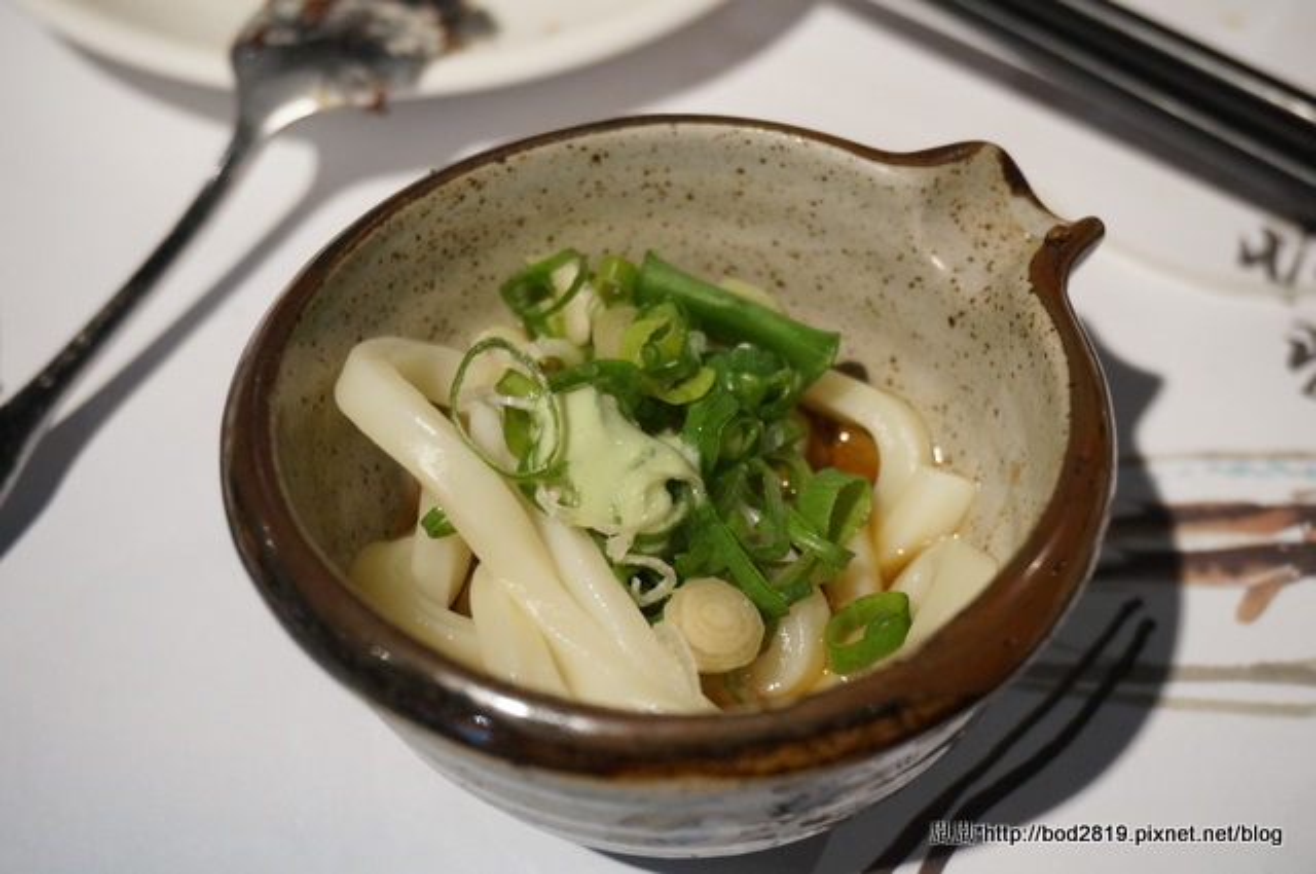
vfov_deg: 25.7
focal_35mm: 52
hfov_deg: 37.9
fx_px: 1917
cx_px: 658
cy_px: 437
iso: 2500
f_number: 5.6
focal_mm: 35
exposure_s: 1/60
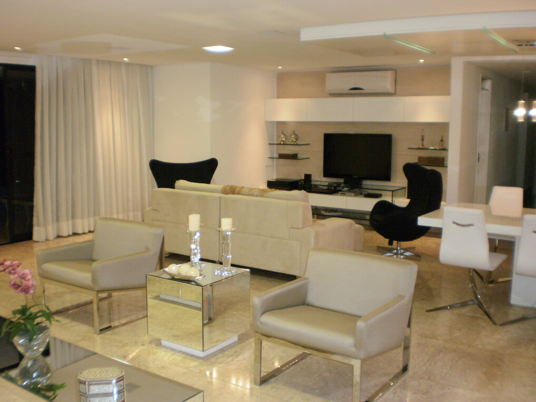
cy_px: 201
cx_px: 268
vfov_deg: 39.7
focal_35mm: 36
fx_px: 557
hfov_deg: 51.4
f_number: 3.1
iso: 250
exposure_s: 1/30
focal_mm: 6.3
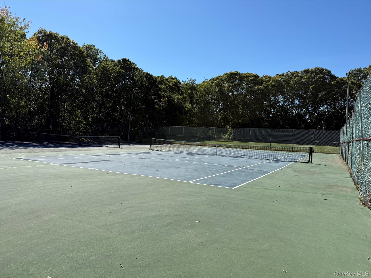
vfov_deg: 56.8
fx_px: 257
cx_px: 186
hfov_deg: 71.6
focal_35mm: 24
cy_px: 139
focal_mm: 6.76
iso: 80
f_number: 1.78
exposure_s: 1/4975
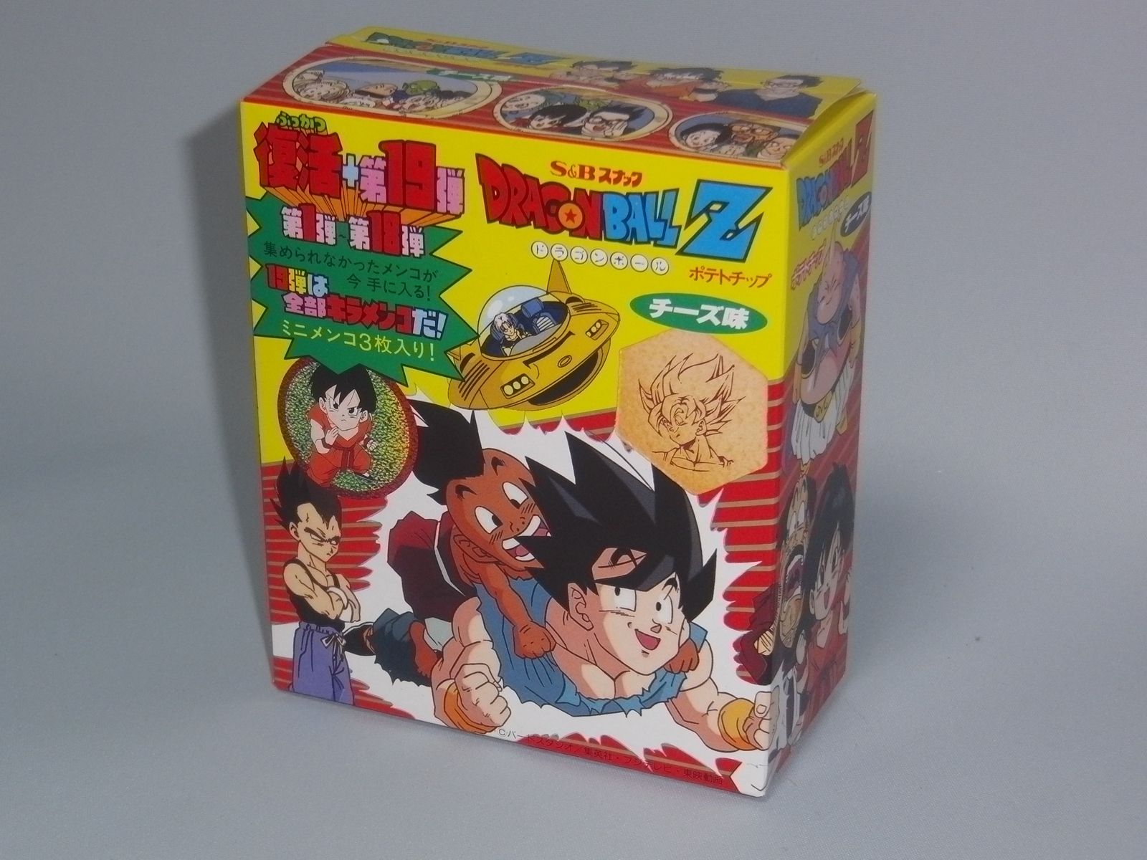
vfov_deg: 22.3
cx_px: 574
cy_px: 430
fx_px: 2187
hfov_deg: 29.4
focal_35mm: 66
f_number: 4.4
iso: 250
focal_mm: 11.6
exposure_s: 1/60
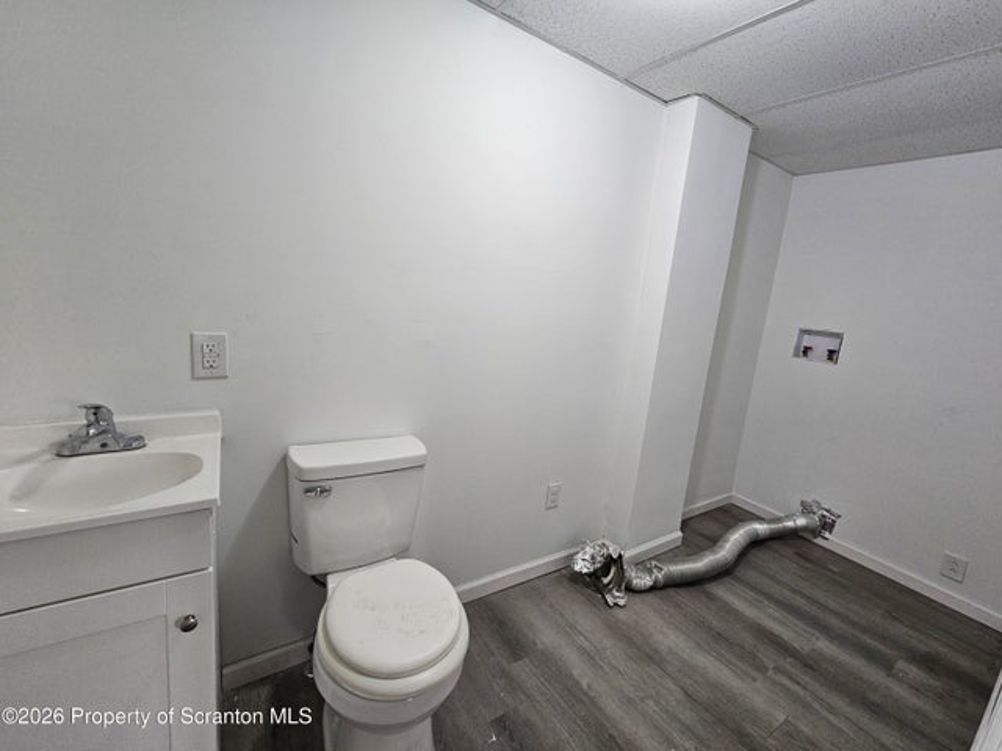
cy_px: 376
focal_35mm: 13
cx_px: 501
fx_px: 376
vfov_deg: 89.9
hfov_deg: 106.2
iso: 250
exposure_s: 1/60
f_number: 2.2
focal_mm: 2.2
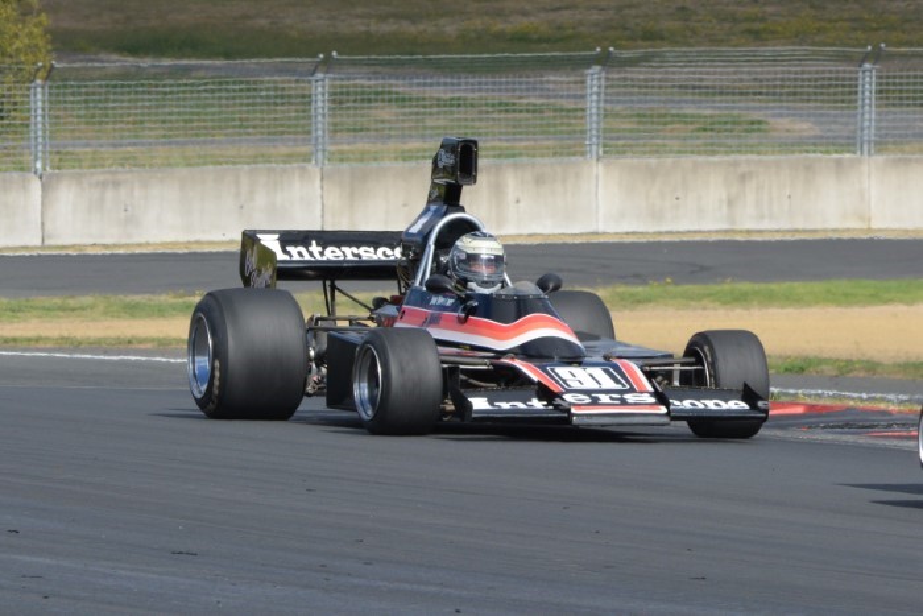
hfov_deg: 6.5
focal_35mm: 315
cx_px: 462
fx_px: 8077
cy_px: 308
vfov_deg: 4.4
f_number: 11
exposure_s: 1/1000
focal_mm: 210
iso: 640
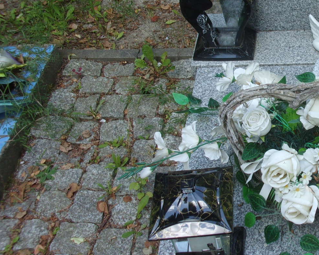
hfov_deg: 31.0
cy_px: 99
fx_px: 538
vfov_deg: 26.6
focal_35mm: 57
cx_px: 306
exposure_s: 1/120
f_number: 3.9
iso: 80
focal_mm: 5.1
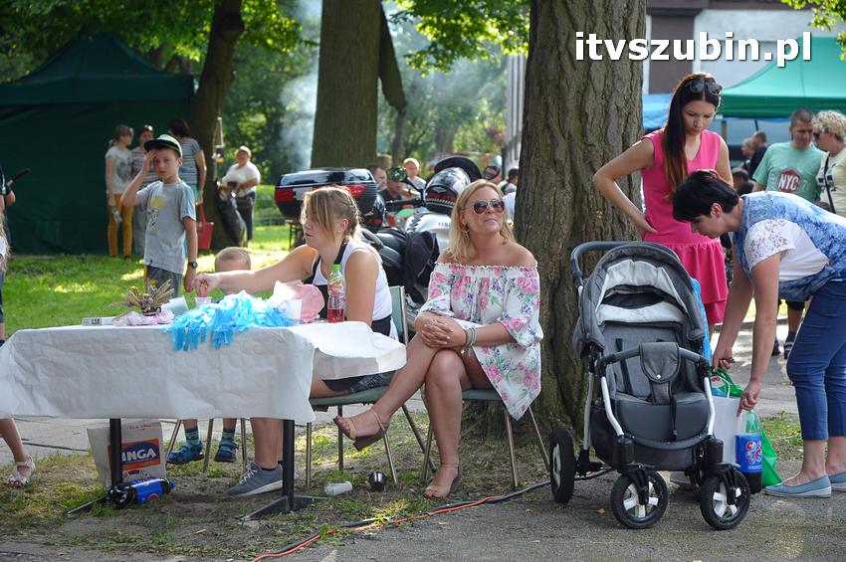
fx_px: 2465
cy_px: 281
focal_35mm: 105
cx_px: 423
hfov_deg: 19.5
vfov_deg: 13.0
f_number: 5
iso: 640
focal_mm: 70
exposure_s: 1/400
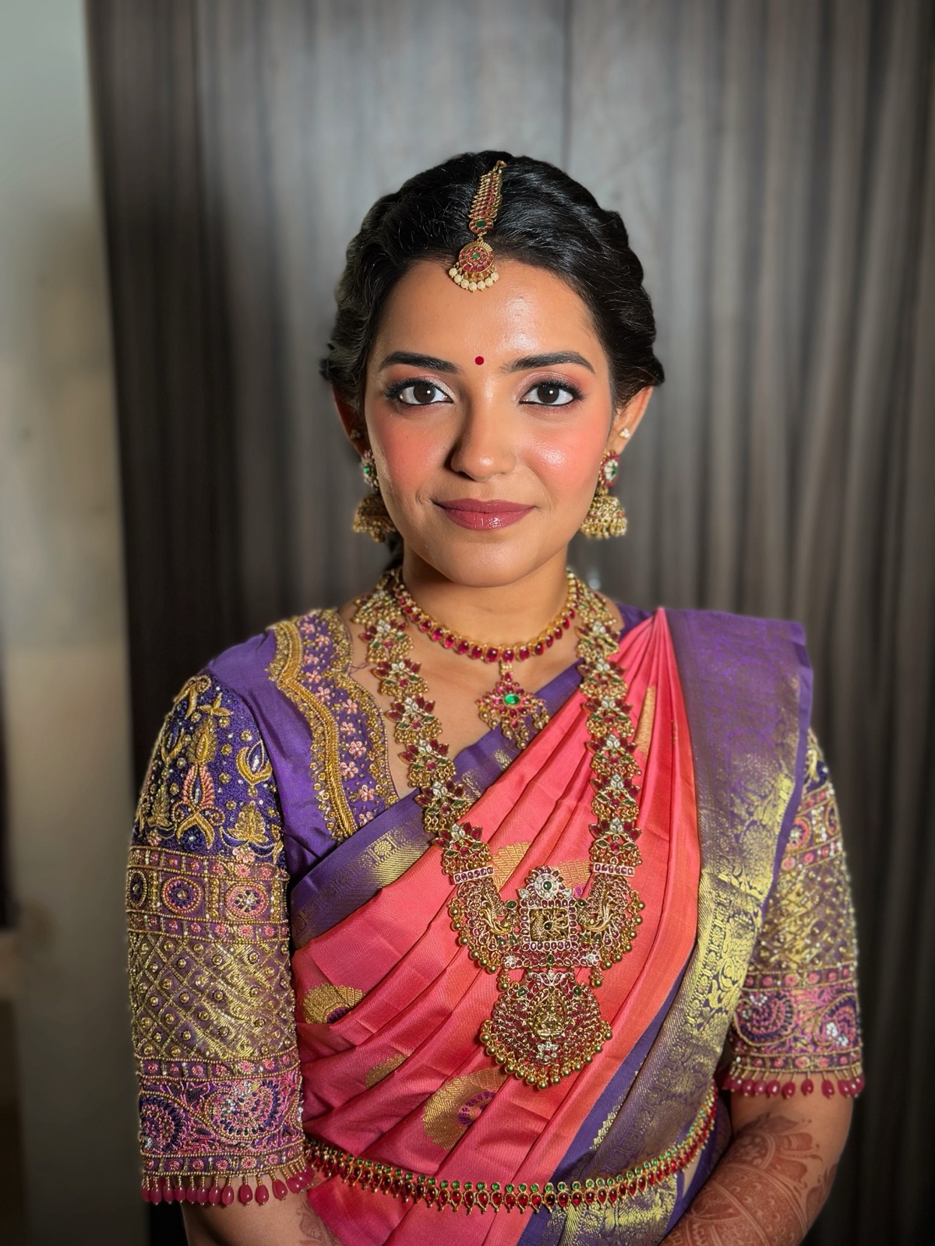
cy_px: 623
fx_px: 1729
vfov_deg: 39.7
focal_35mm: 48
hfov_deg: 30.3
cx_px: 468
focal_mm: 6.86
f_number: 1.78
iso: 64
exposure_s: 1/50
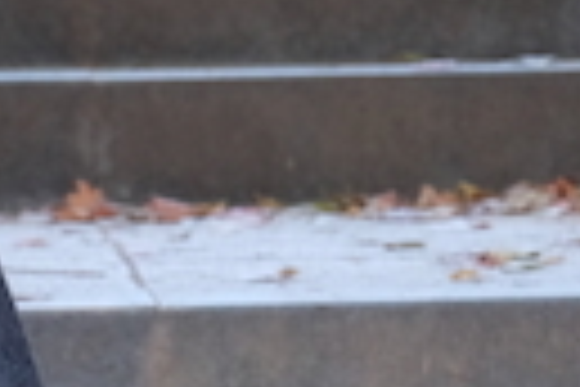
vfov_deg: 2.3
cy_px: 479
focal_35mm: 587
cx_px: -355
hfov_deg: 3.5
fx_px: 9456
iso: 500
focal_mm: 59.6
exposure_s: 1/58
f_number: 5.6
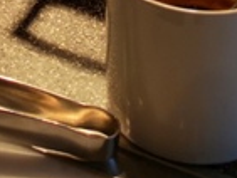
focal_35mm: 153
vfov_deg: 8.5
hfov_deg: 12.8
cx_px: 10
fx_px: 1048
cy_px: -316
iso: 64
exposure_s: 1/90
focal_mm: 3.95
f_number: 1.8
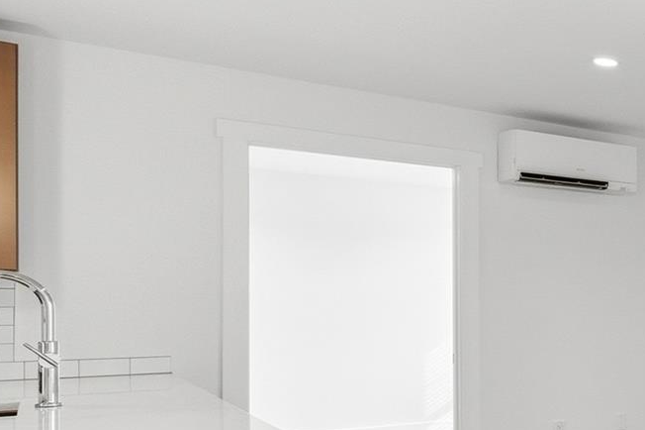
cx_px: 983
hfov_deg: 28.1
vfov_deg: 30.2
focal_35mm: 44
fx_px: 788
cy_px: 303
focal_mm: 14
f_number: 8
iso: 500
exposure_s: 1/640
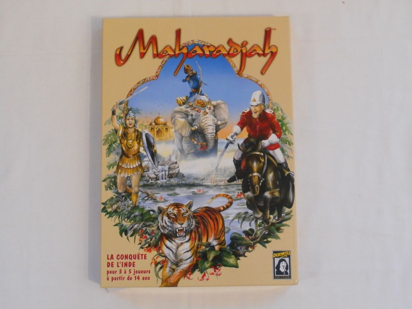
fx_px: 690
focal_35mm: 58
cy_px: 154
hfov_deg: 33.2
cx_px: 206
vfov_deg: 25.2
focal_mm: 10.37
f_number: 4.7
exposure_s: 1/8
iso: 640
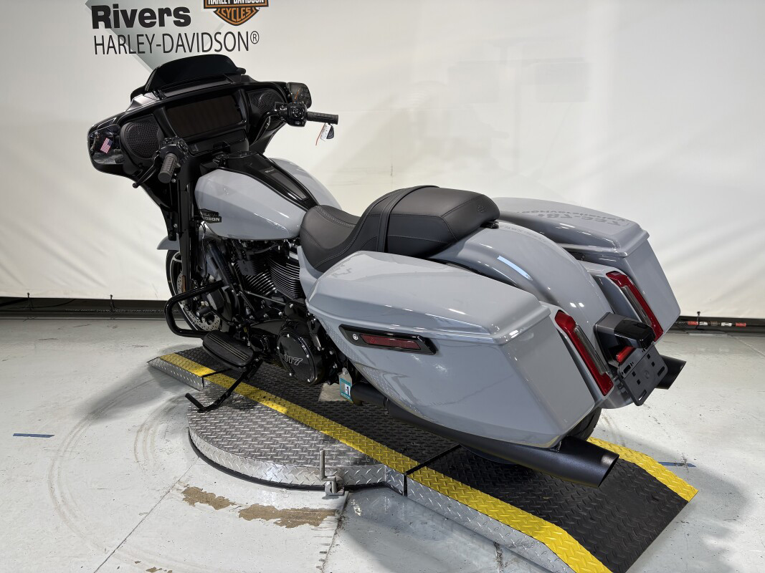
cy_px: 286
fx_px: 575
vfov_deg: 53.1
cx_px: 382
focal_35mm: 26
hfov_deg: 67.3
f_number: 1.6
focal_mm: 5.96
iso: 32
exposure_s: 1/120
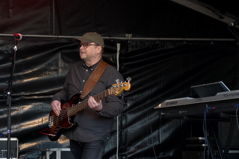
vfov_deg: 15.0
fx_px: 604
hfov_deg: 22.4
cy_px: 80
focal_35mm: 91
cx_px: 120
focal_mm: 33.51
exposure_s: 1/800
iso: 800
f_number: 3.5
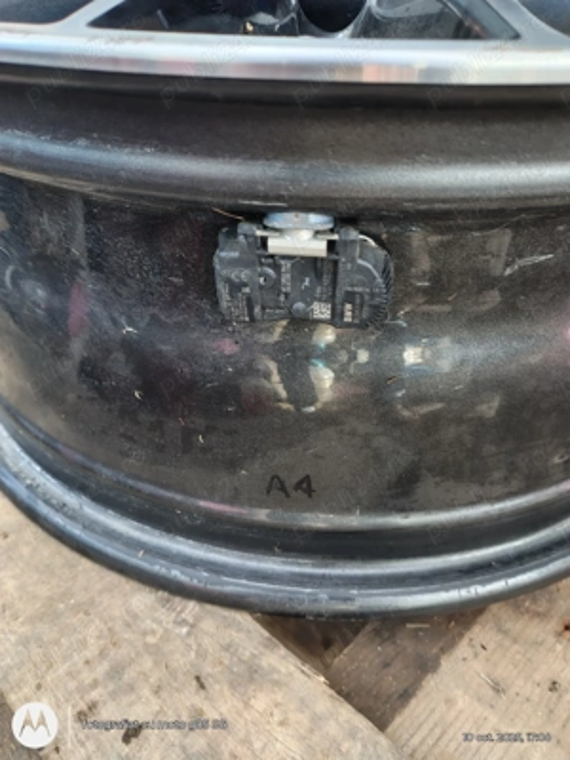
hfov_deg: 54.9
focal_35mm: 25
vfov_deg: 69.4
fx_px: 549
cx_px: 285
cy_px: 380
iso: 337
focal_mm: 4.71
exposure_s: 1/50.1
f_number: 1.7
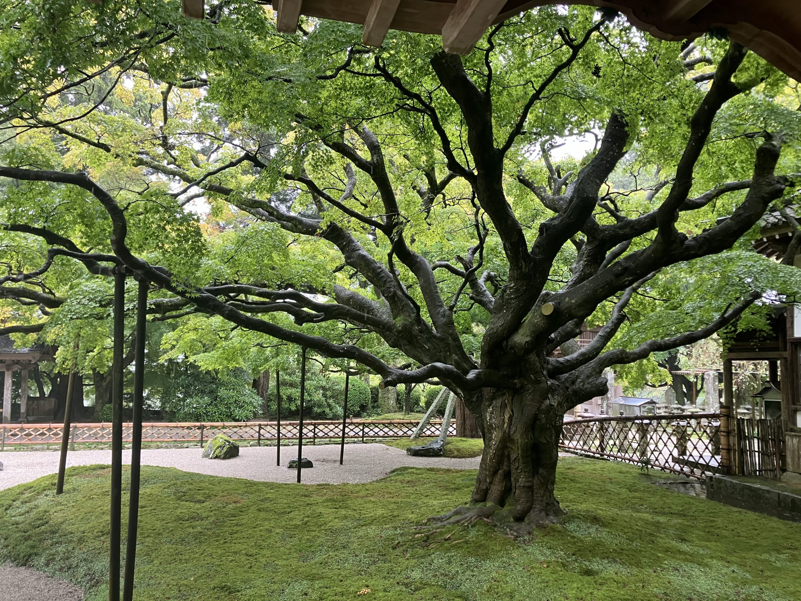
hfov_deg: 63.4
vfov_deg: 49.7
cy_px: 300
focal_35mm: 28
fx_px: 648
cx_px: 400
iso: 80
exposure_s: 1/66
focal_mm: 3.99
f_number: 1.8
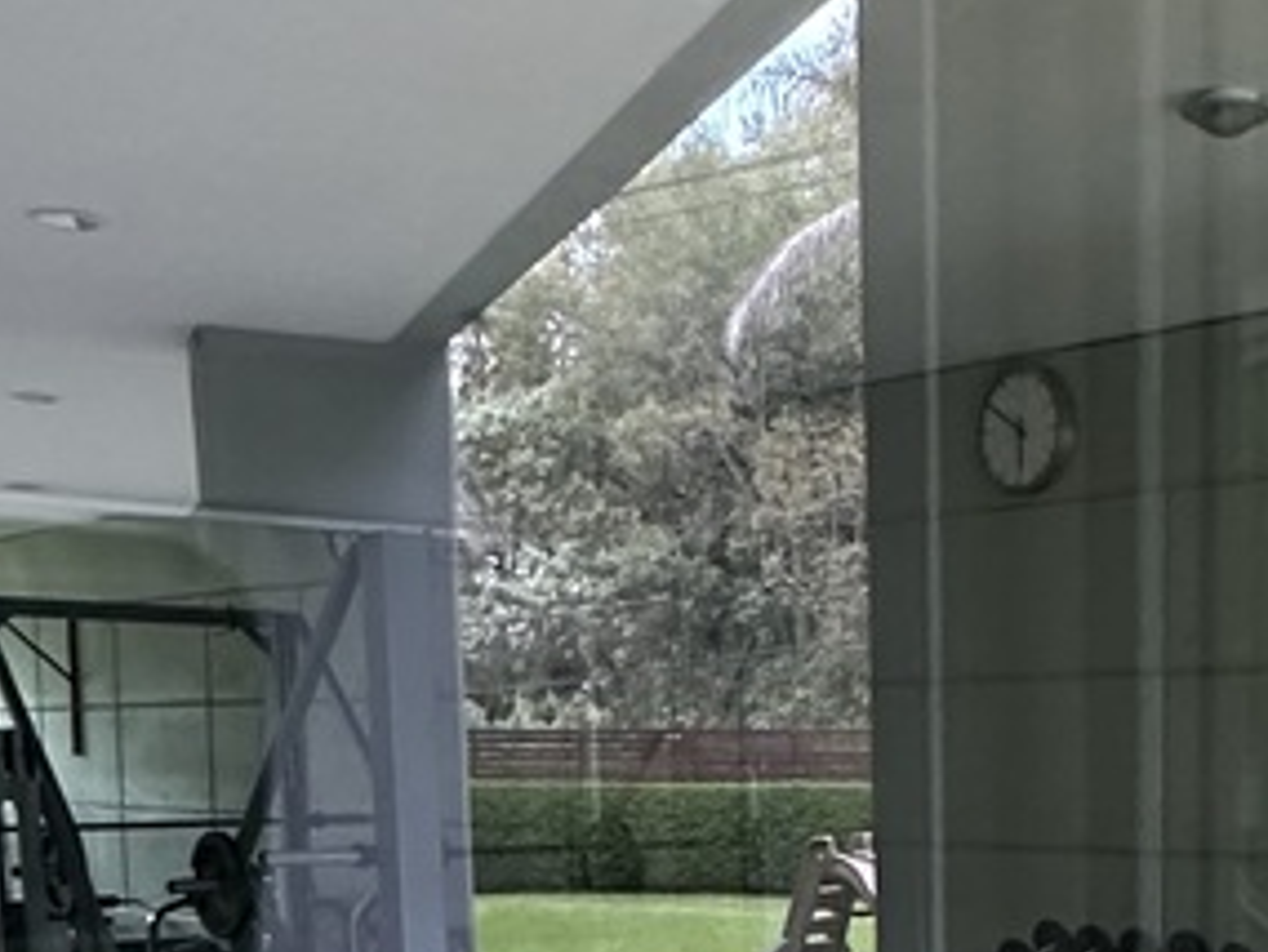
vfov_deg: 23.3
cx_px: 1143
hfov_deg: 31.2
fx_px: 2162
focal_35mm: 59
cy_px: 1054
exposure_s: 1/60
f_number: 2.2
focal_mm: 2.22
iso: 400
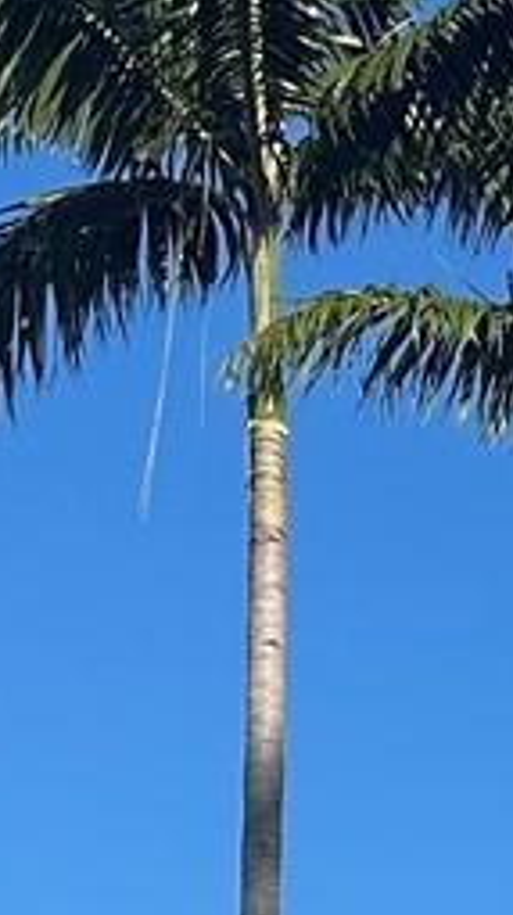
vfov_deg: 12.4
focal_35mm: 164
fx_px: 3975
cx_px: 757
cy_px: 1460
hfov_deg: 7.3
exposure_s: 1/3861
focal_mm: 6.86
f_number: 1.78
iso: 80
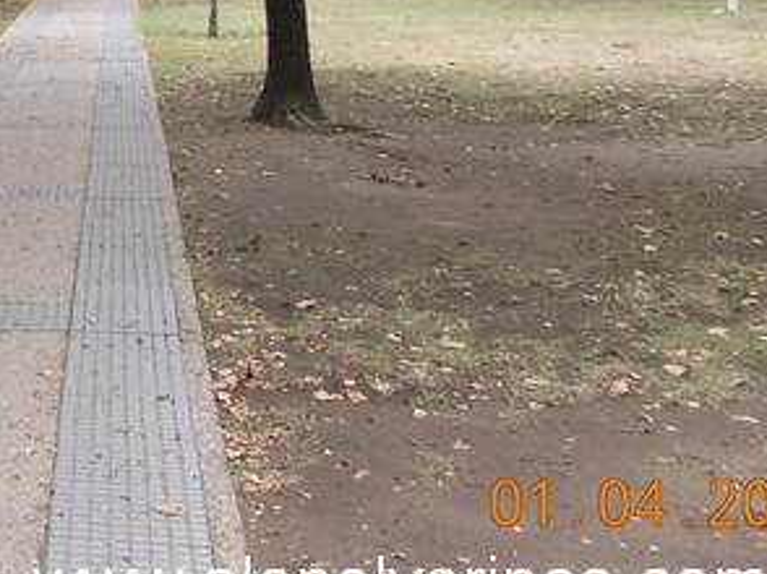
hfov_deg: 25.0
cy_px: -68
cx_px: -50
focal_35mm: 73
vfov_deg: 19.3
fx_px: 1616
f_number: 2.7
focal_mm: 4
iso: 80
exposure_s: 1/250
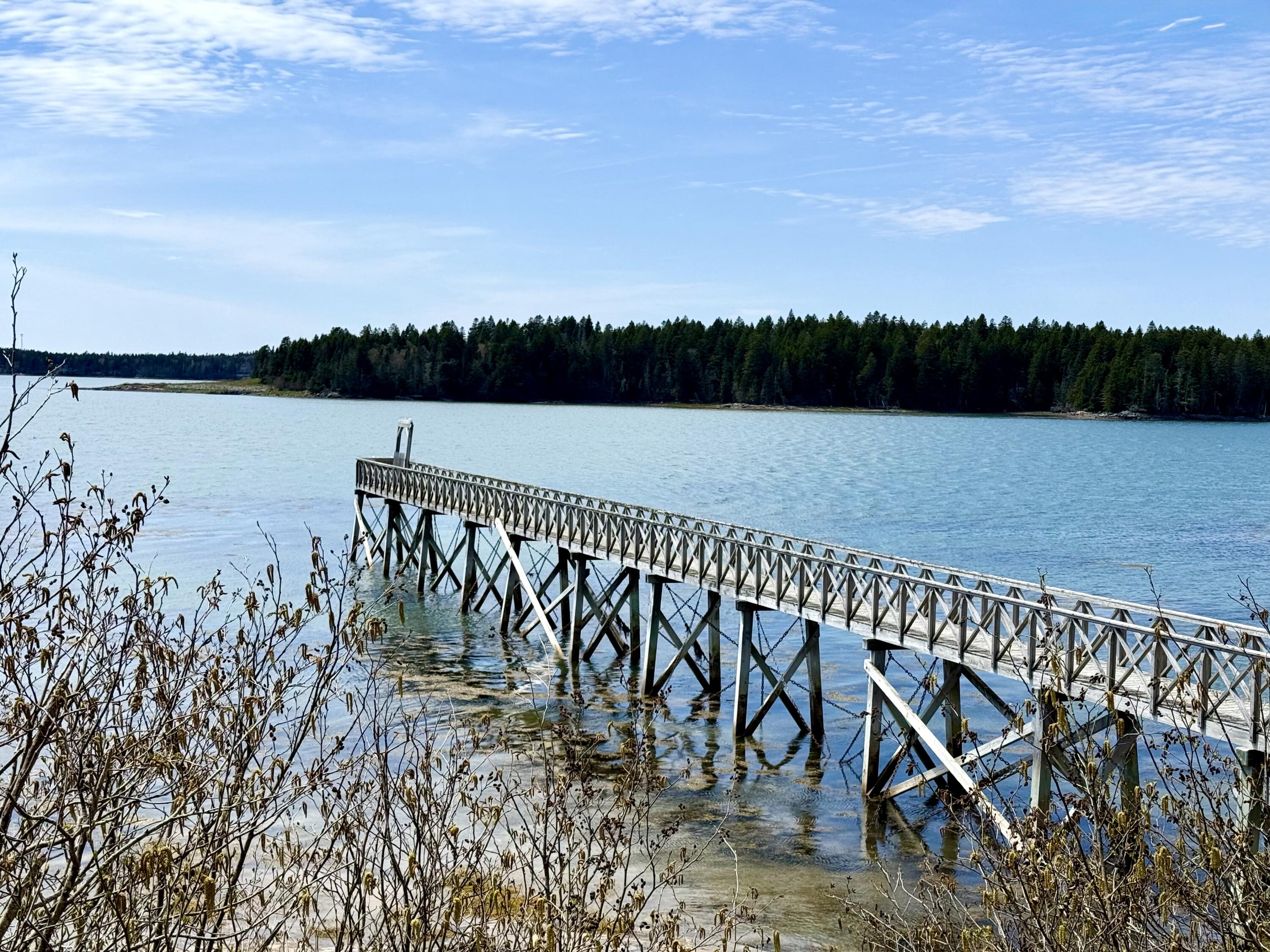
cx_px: 635
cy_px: 476
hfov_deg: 39.7
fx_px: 1761
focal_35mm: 48
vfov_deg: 30.3
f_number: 1.78
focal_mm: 6.76
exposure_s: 1/7143
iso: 64
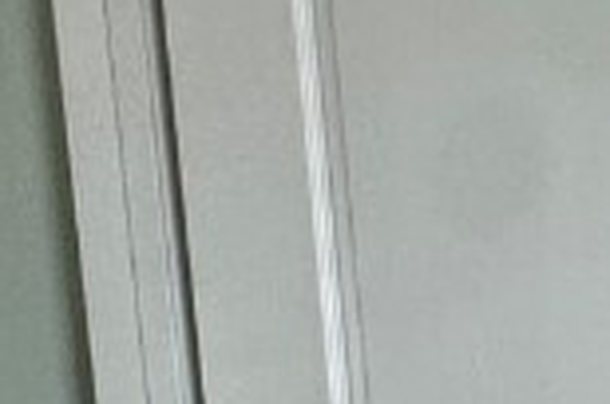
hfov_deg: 14.6
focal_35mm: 97
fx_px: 1640
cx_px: 1422
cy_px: 566
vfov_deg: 13.4
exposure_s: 1/99
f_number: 2.2
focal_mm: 2.22
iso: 250
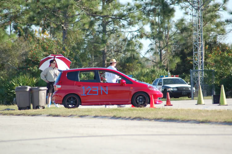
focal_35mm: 450
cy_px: 77
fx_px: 2897
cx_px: 116
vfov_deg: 3.0
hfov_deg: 4.6
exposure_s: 1/640
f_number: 5.6
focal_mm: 300
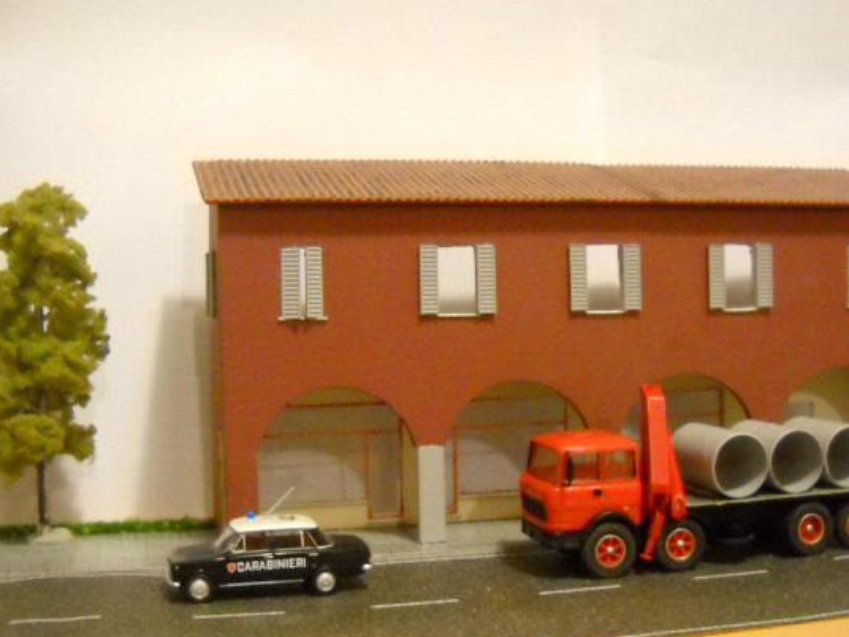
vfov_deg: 29.7
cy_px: 349
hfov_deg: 38.9
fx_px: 1202
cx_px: 437
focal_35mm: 49
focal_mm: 6.72
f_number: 3.1
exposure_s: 1/9
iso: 800
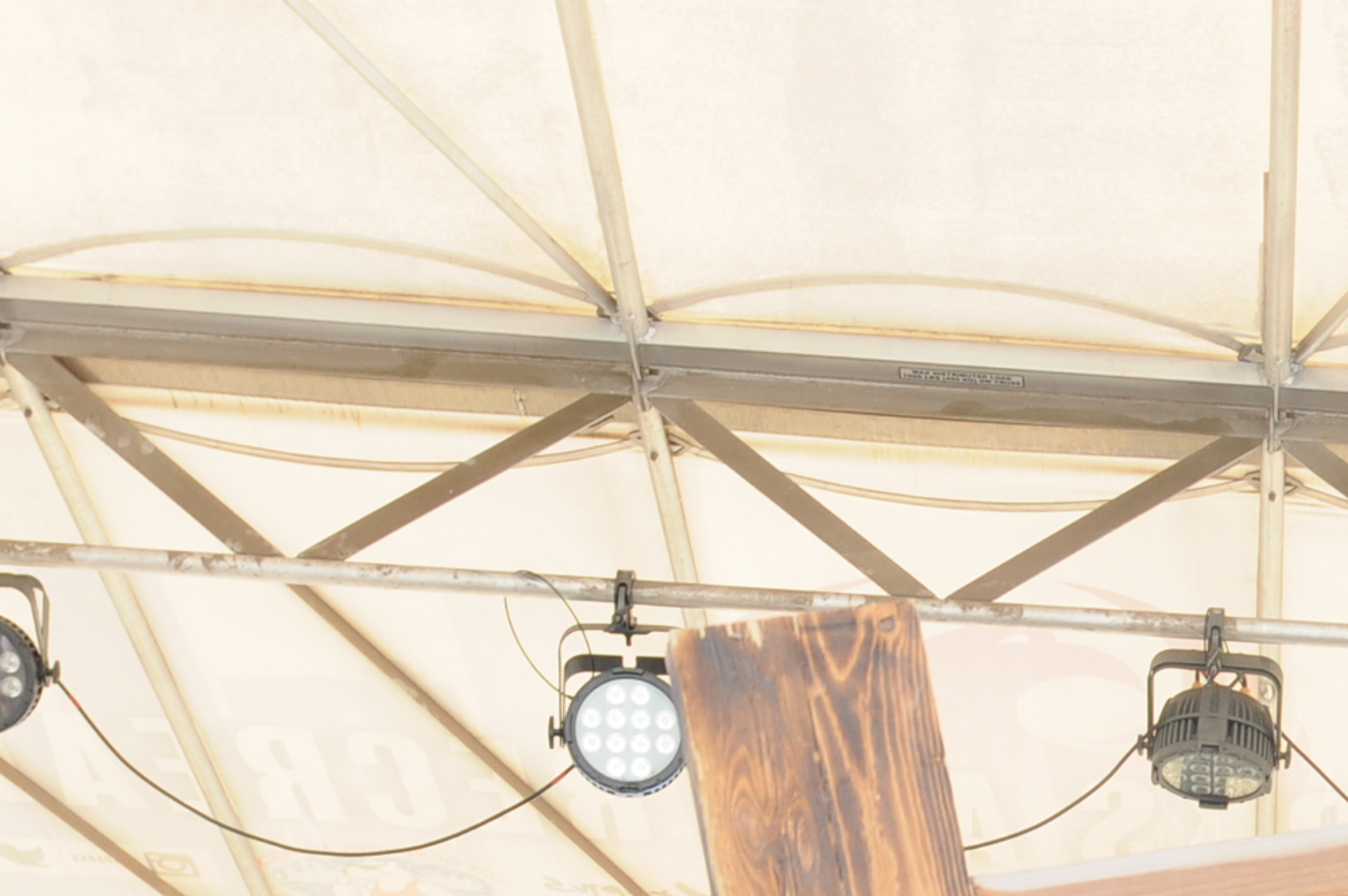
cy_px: 1392
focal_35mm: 106
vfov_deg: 12.2
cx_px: 1596
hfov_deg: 18.3
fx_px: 3965
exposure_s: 1/160
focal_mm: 22
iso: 250
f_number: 6.3
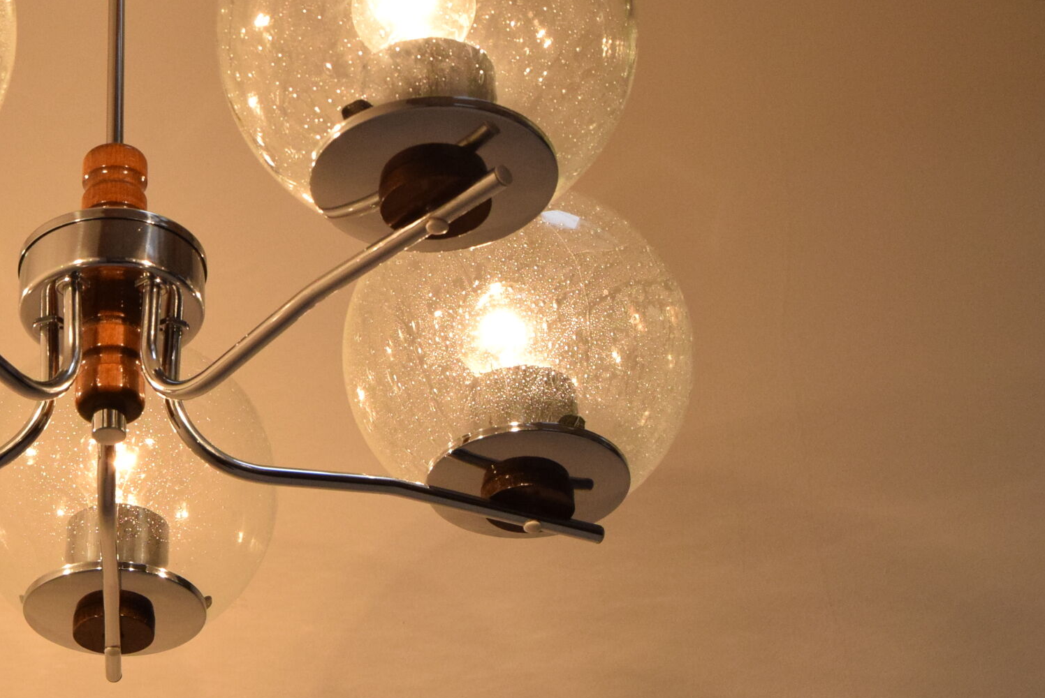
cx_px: 117
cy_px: 87
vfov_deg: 18.7
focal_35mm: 72
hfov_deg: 27.1
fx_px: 2092
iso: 1600
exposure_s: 1/200
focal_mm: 24
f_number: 7.1
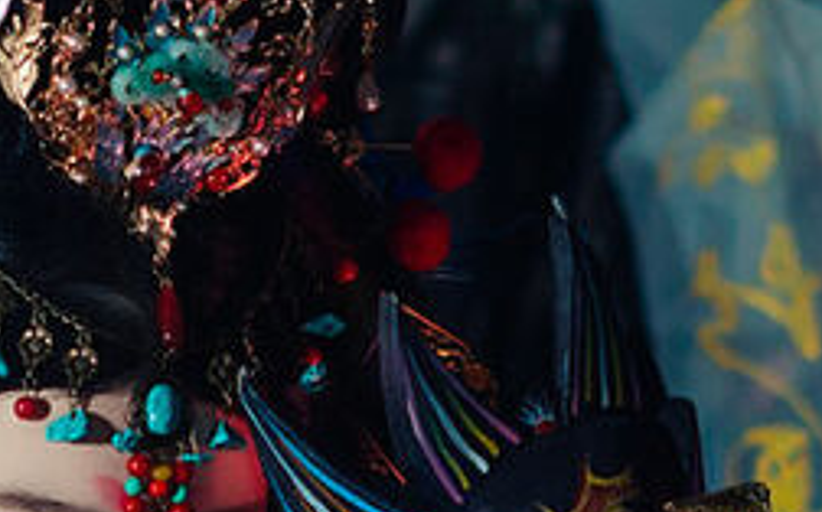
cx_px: 88
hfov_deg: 6.6
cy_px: 1169
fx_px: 7140
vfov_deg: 4.0
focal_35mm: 319
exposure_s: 1/160
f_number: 2
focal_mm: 50
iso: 250
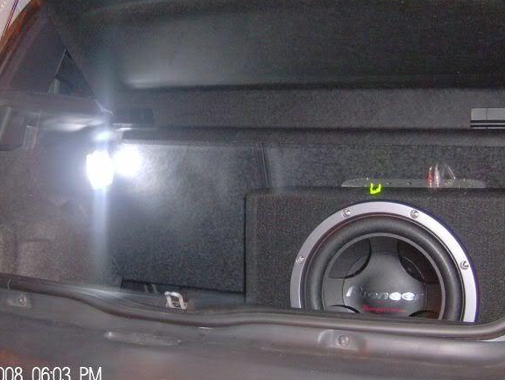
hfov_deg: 38.2
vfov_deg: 29.1
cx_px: 258
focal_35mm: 50
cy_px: 169
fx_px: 730
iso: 200
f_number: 2.8
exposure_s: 2
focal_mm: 6
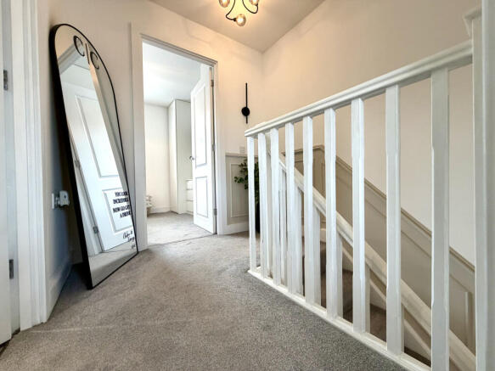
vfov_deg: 85.7
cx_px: 248
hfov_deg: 102.1
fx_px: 200
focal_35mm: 14
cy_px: 186
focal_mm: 2.22
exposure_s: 1/100
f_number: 2.2
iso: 320
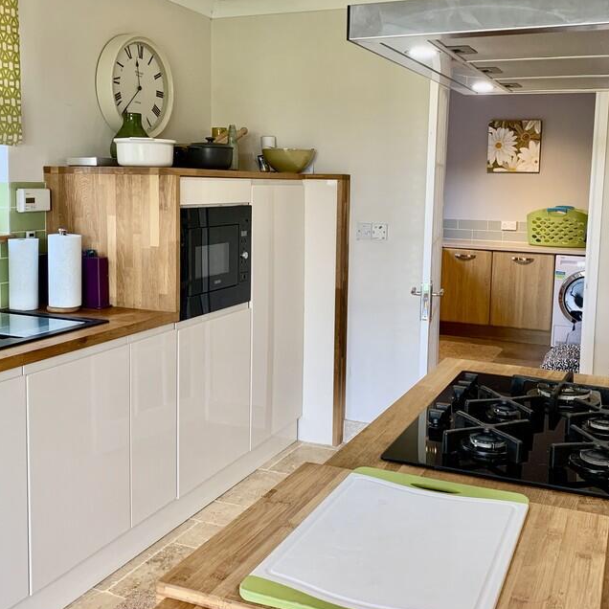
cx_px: 332
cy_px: 252
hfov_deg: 44.9
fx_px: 736
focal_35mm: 37
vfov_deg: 44.8
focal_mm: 4.25
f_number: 1.8
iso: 100
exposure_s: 1/60
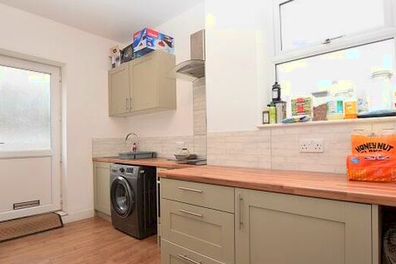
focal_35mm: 20
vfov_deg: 61.9
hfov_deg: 83.9
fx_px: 220
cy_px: 140
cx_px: 187
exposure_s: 1/125
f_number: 5.6
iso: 800
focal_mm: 10
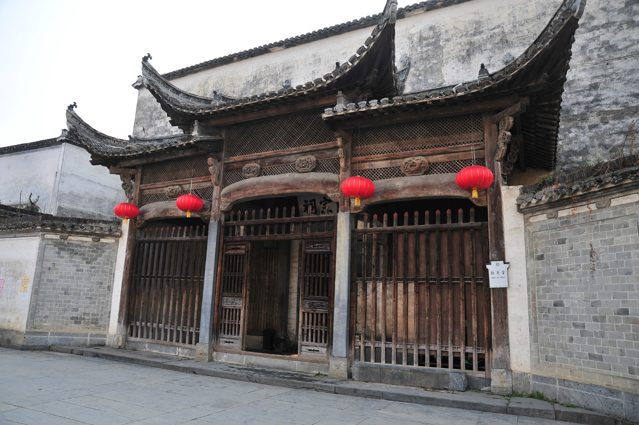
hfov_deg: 73.8
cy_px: 212
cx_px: 320
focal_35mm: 24
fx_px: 426
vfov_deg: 53.1
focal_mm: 24
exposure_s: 1/200
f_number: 7.1
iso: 200
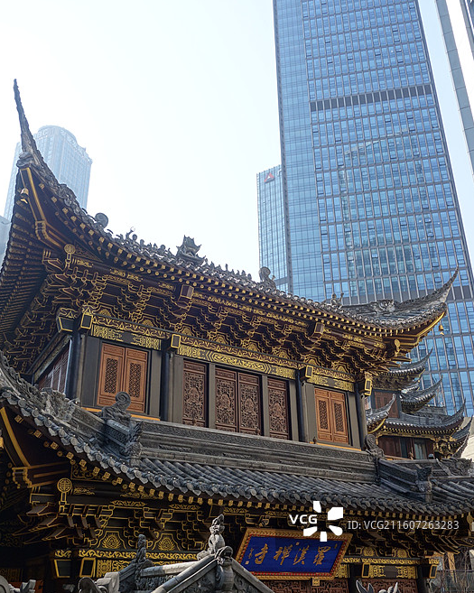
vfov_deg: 55.3
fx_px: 562
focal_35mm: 32
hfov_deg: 45.8
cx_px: 236
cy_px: 352
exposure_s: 1/160
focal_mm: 10.4
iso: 125
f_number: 5.6
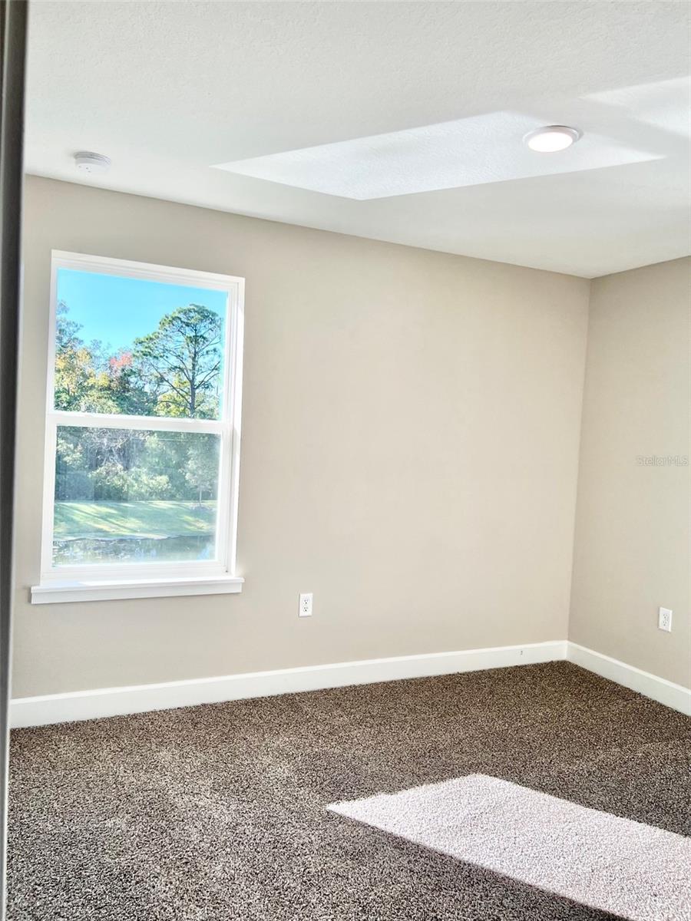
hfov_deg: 53.1
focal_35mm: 26
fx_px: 692
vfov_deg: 67.3
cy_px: 460
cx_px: 346
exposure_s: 1/456
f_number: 1.5
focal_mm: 5.7
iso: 50
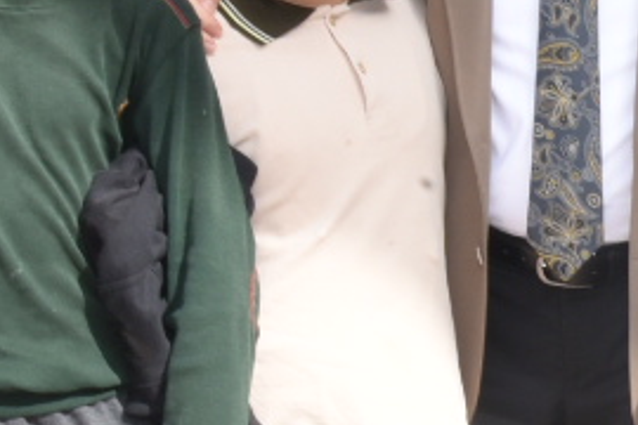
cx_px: 1002
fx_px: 3615
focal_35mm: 204
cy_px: 227
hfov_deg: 9.7
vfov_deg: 6.7
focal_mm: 34
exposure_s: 1/125
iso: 800
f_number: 22
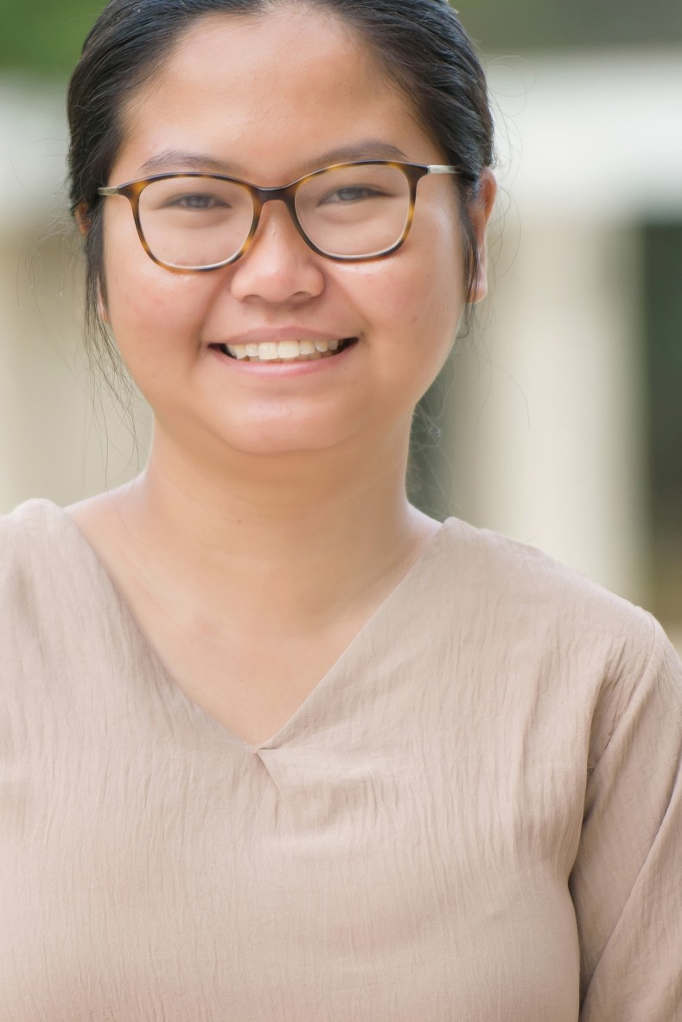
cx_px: 272
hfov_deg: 5.3
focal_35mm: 260
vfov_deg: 7.9
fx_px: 7381
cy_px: 459
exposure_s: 1/500
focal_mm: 190
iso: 200
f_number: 3.2
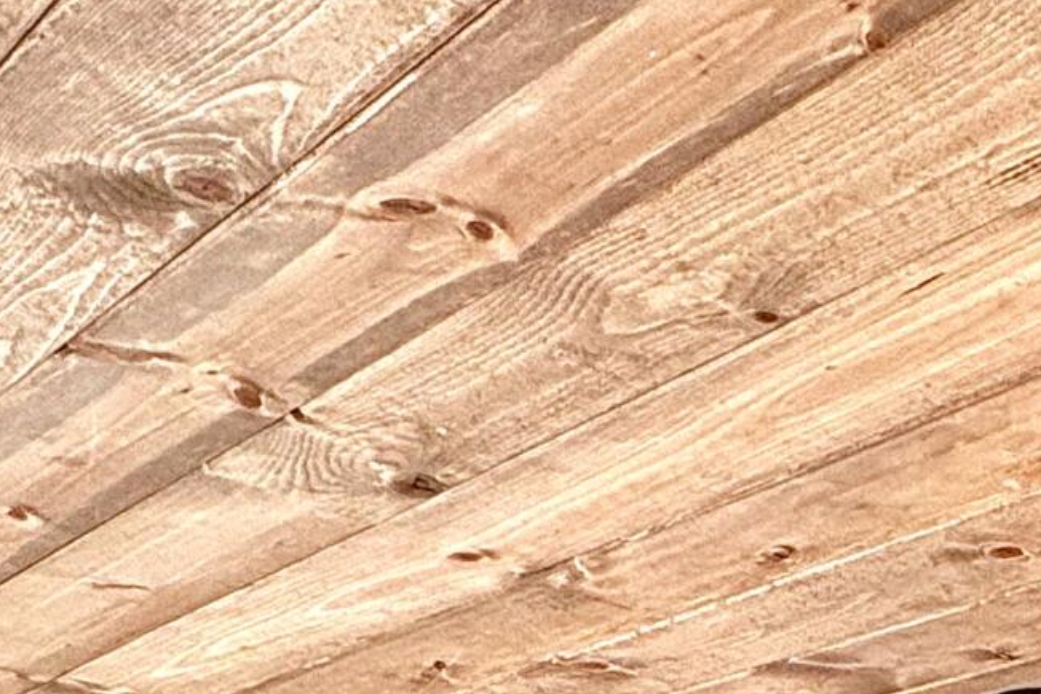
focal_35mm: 67
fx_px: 1938
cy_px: 1573
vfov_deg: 14.7
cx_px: 979
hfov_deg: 28.6
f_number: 2.2
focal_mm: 2.22
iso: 125
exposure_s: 1/120
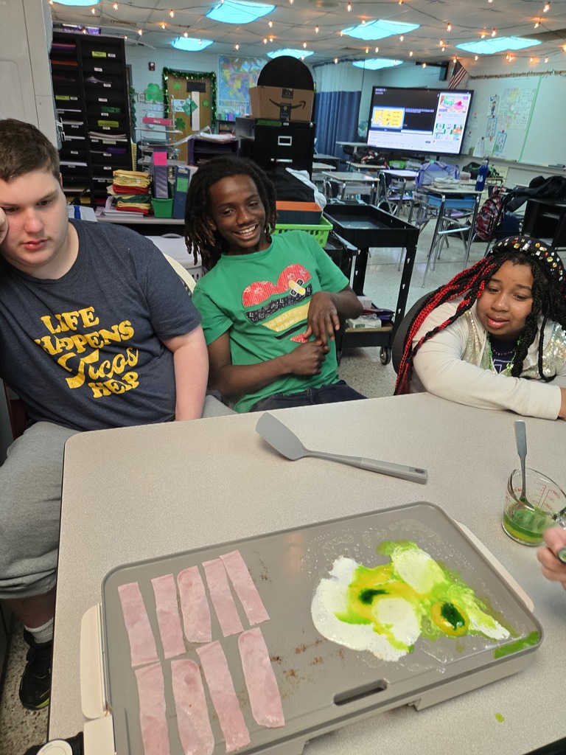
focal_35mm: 23
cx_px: 283
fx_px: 501
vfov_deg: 73.9
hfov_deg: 58.9
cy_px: 378
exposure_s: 1/120
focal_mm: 5.4
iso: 200
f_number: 1.8
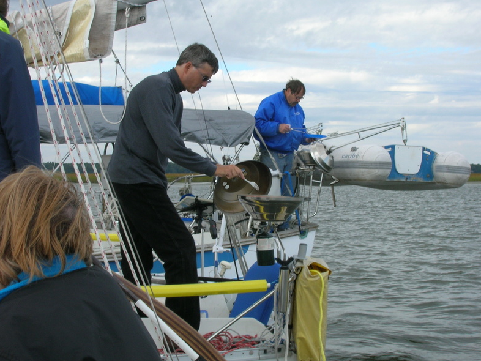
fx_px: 820
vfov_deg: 24.8
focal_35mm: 59
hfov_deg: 32.7
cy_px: 178
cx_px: 241
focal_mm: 9.7
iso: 53
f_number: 5.9
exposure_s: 1/133
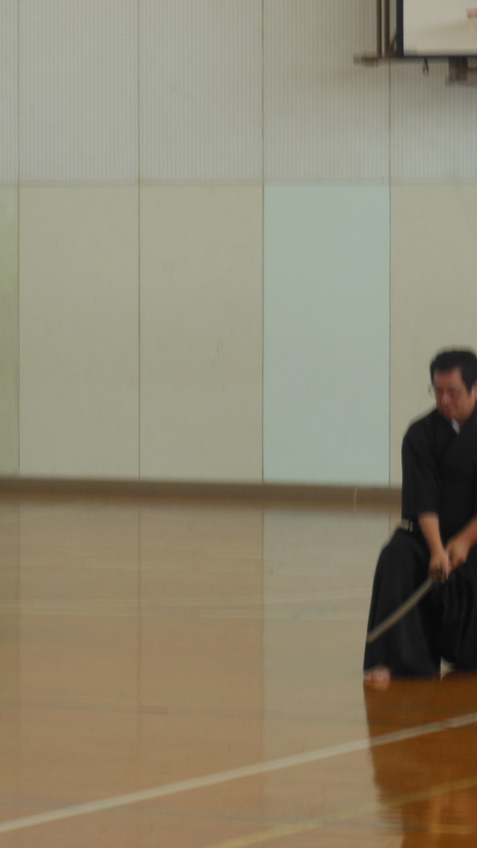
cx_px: 246
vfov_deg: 10.4
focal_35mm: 208
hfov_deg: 5.8
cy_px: 424
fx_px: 4678
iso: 125
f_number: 5.8
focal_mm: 25.5
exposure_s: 1/40
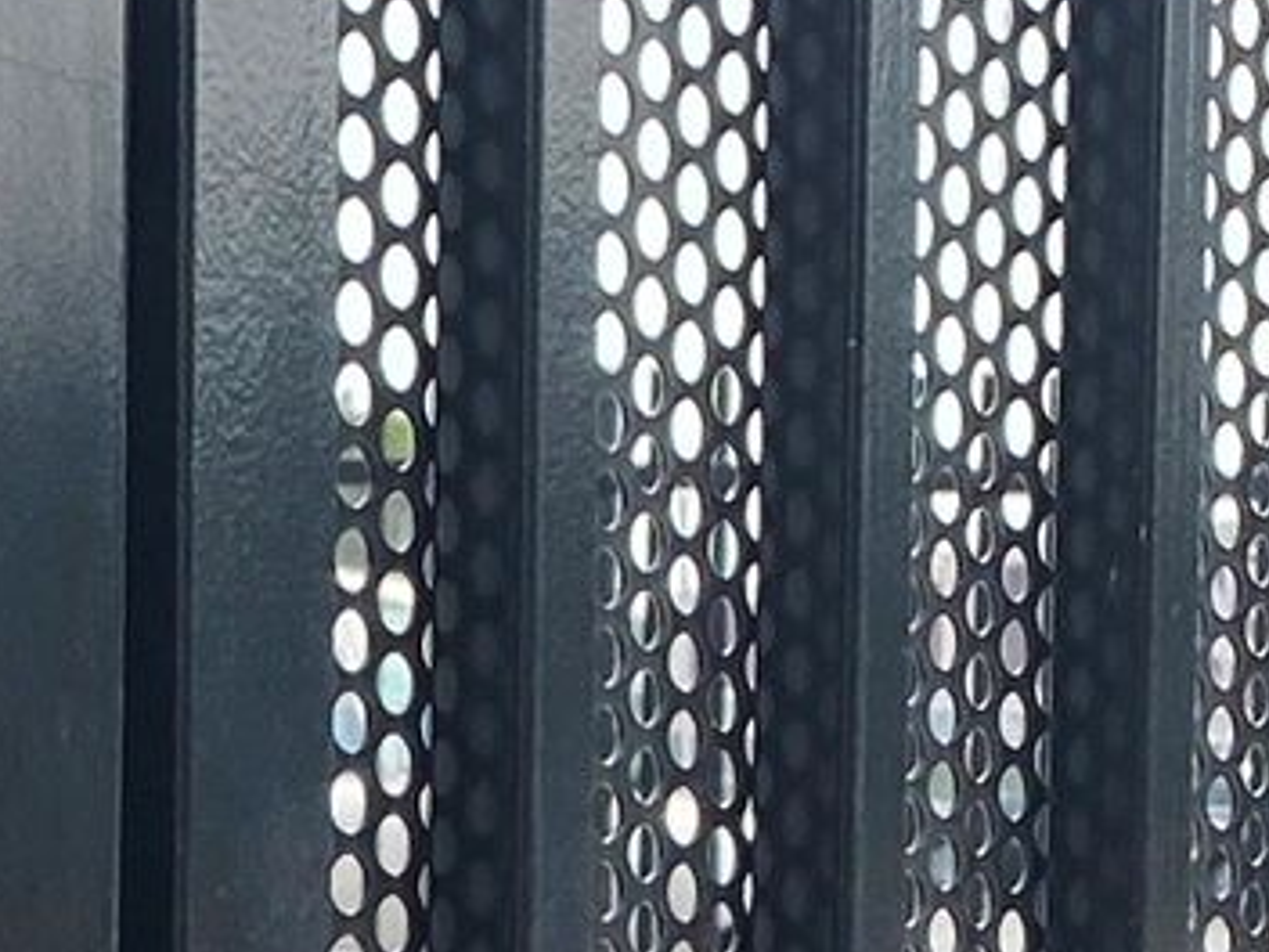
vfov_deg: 7.1
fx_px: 6929
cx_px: -1294
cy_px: 2773
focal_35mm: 189
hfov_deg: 9.7
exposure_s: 1/481
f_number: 1.8
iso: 32
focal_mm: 4.25
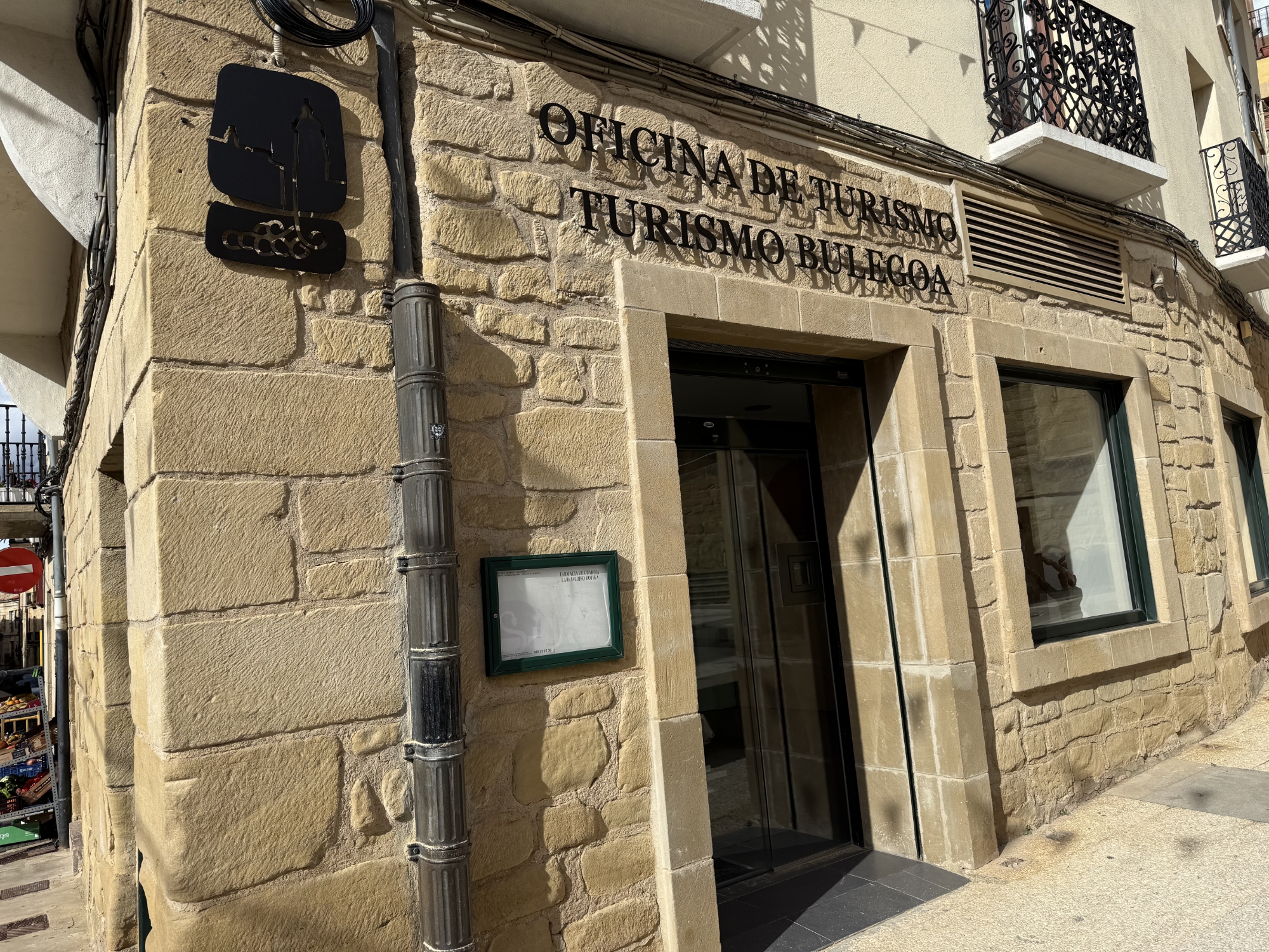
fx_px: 880
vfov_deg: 56.8
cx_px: 634
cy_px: 476
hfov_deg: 71.6
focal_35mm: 24
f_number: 1.78
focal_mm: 6.76
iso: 80
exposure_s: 1/5319
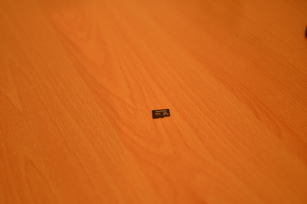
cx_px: 154
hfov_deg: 37.9
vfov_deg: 25.8
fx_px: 448
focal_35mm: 52
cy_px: 102
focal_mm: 35
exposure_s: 1/15
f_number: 1.8
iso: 400
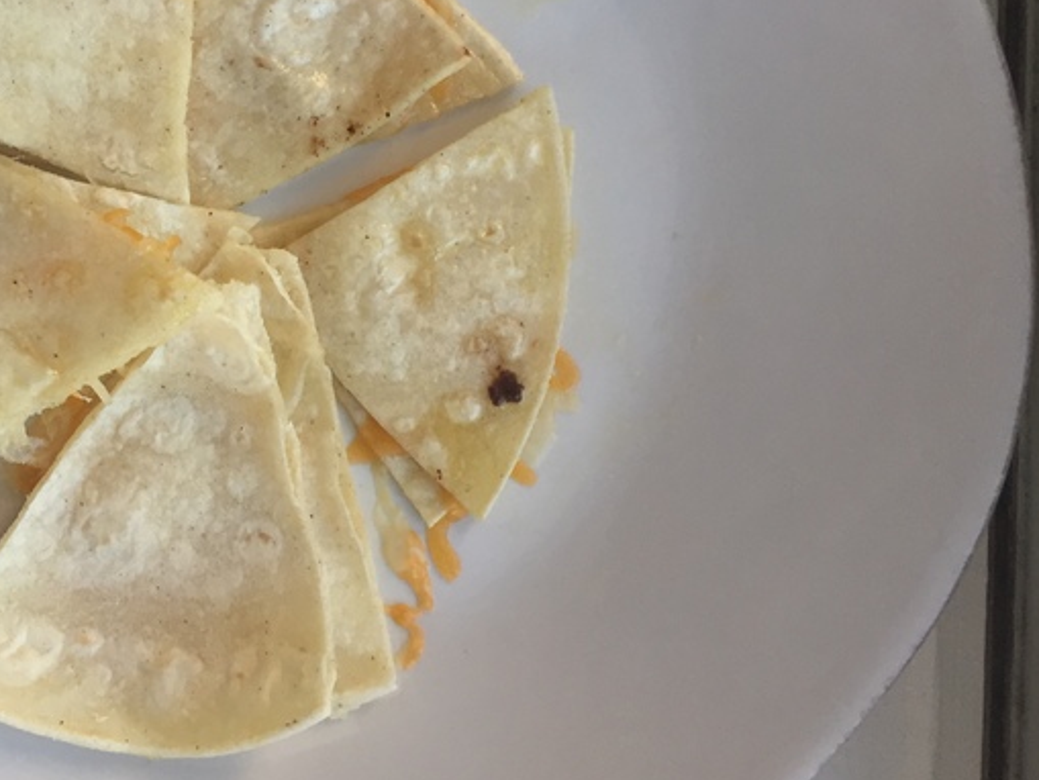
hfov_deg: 40.5
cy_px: 235
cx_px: 318
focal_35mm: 46
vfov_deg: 31.2
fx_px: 1381
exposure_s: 1/40
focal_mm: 4.15
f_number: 2.2
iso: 40
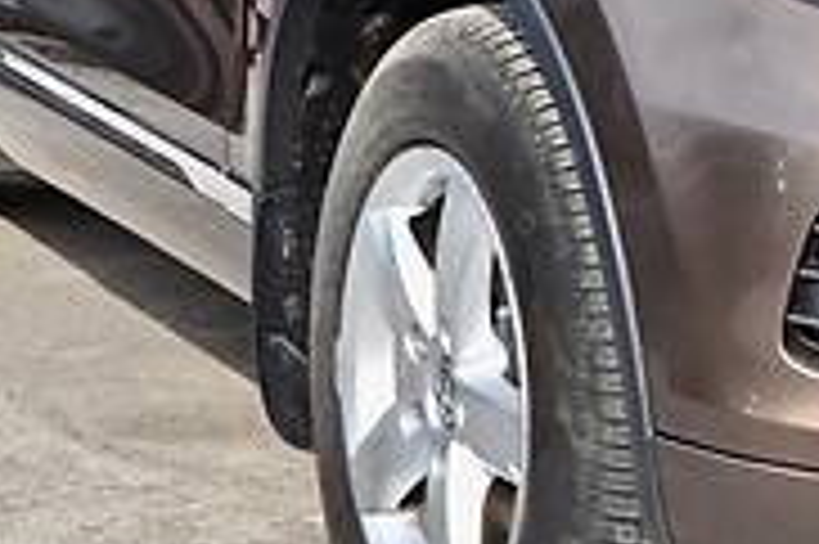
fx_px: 3591
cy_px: -151
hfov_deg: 12.9
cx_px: 788
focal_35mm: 158
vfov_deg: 8.6
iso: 100
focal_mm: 24
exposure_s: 1/160
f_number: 7.1
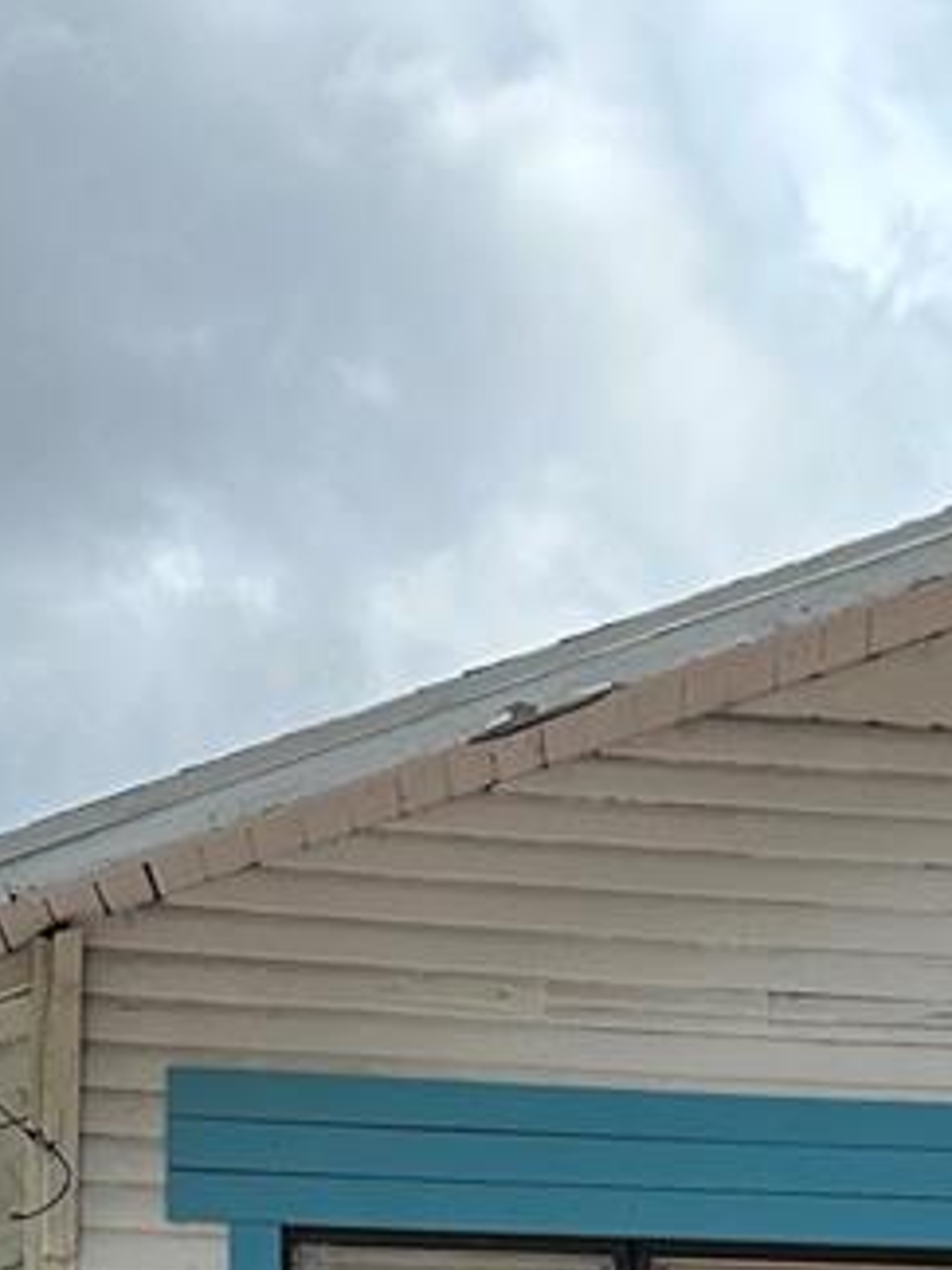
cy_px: 1956
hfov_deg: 15.7
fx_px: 3264
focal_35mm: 89
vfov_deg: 19.1
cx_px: 1277
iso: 80
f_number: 1.78
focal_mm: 6.86
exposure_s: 1/5263
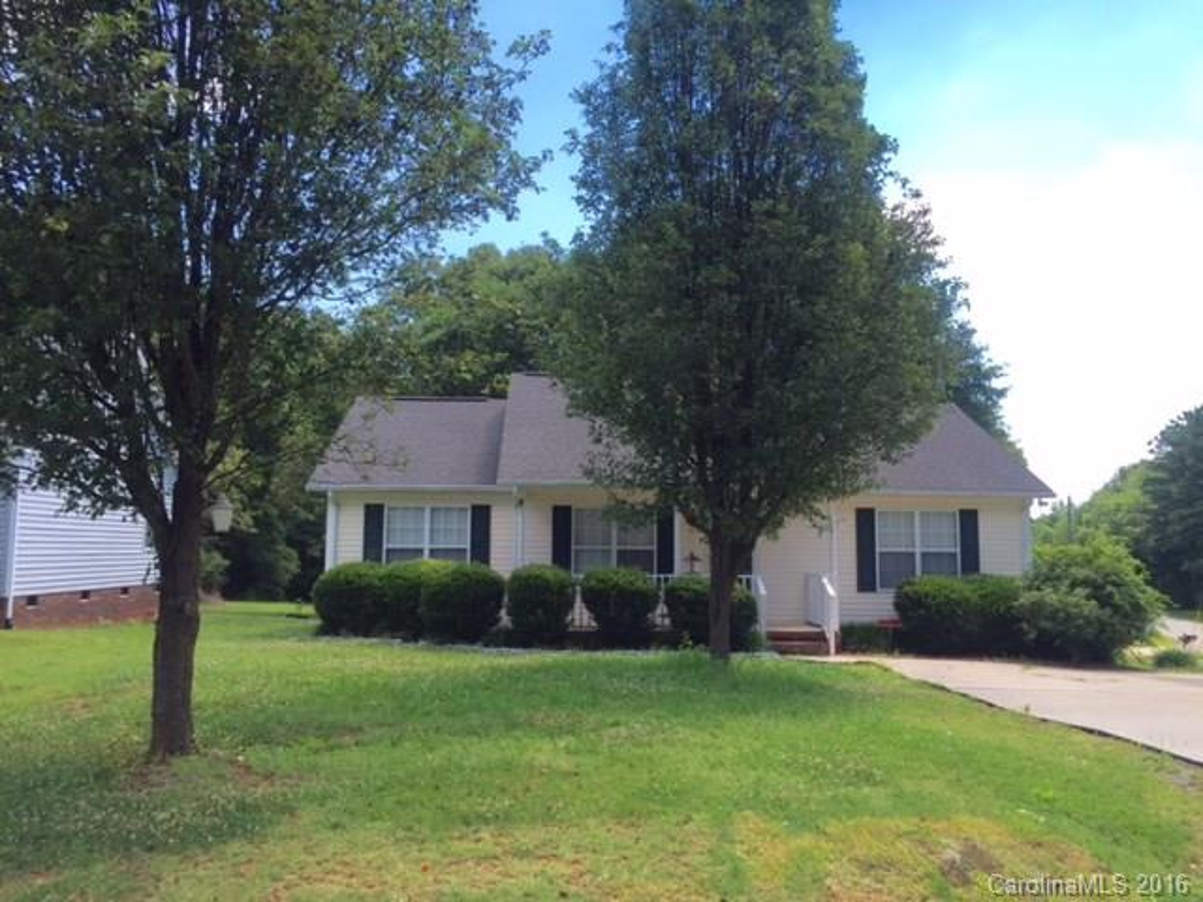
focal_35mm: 29
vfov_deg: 48.2
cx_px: 602
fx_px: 1008
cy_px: 451
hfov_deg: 61.7
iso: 32
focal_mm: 4.15
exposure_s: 1/898
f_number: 2.2
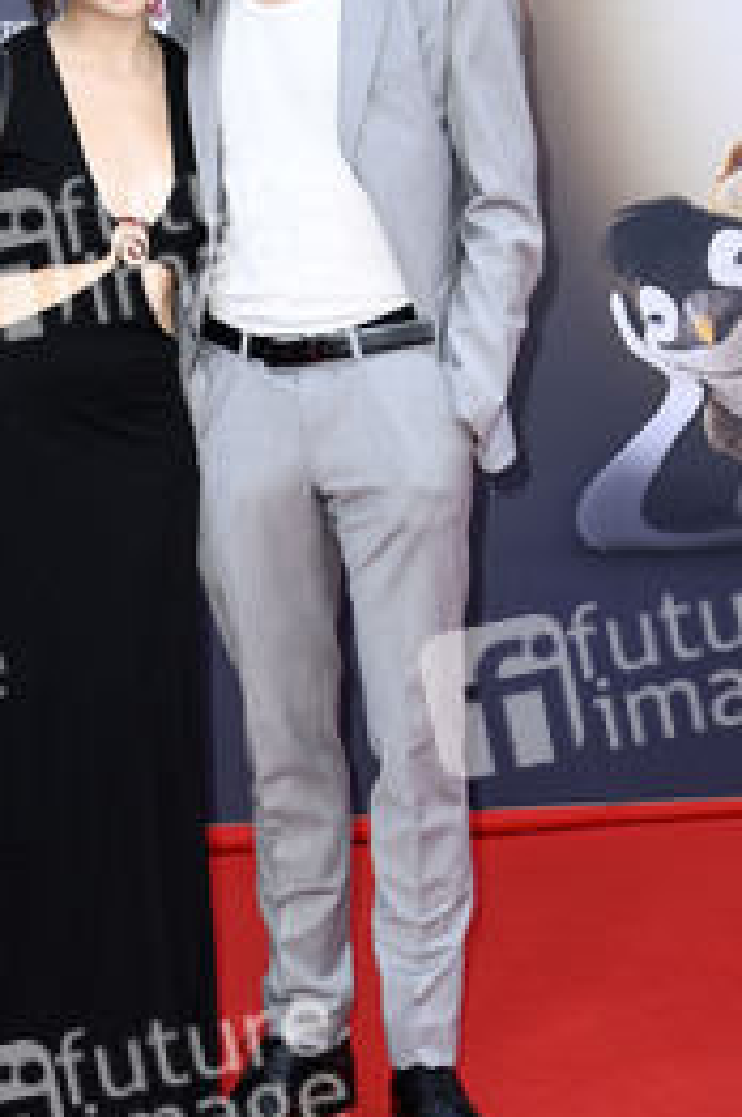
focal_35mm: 107
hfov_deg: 12.7
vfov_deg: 19.1
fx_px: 3317
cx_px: 252
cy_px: 465
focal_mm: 70
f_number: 5.6
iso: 640
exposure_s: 1/250
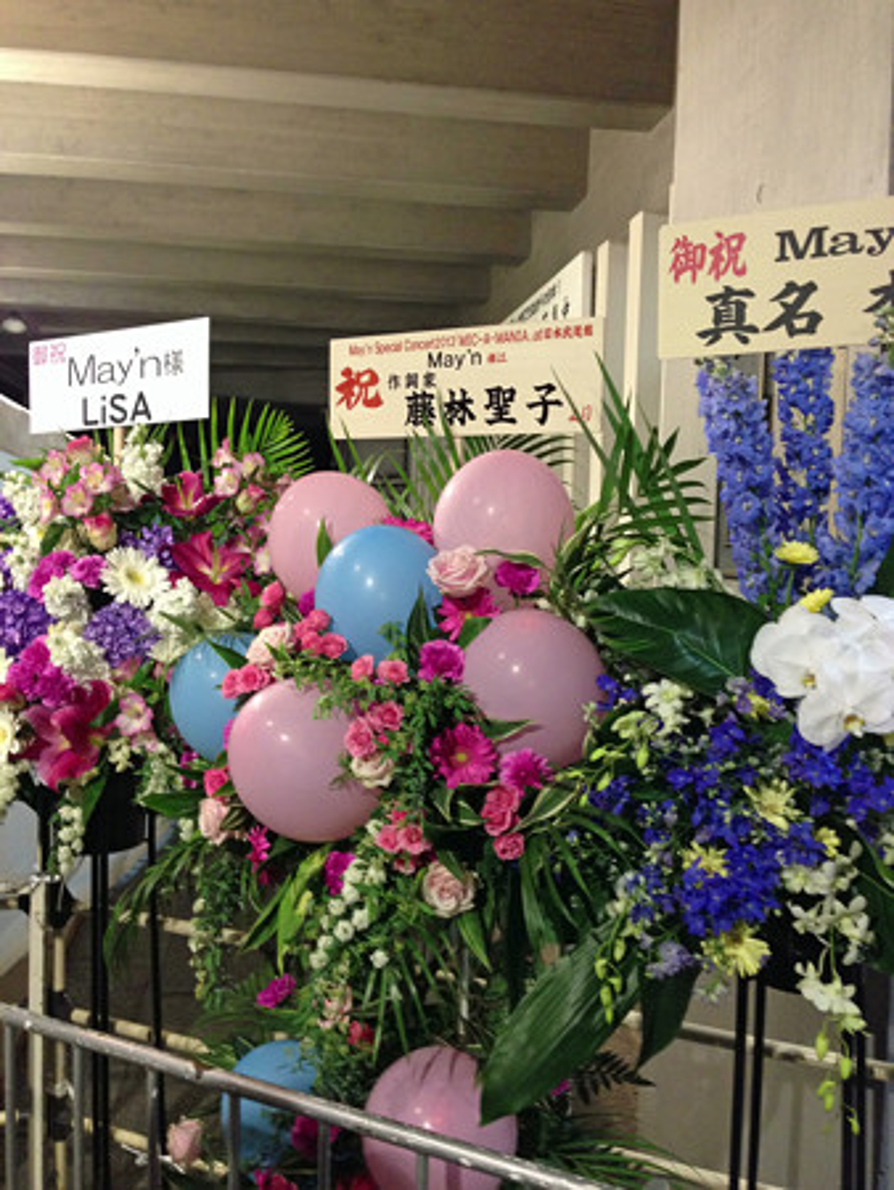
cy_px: 595
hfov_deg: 43.0
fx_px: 1135
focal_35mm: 33
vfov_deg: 55.3
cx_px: 447
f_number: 2.4
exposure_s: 1/20
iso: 200
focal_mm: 4.13
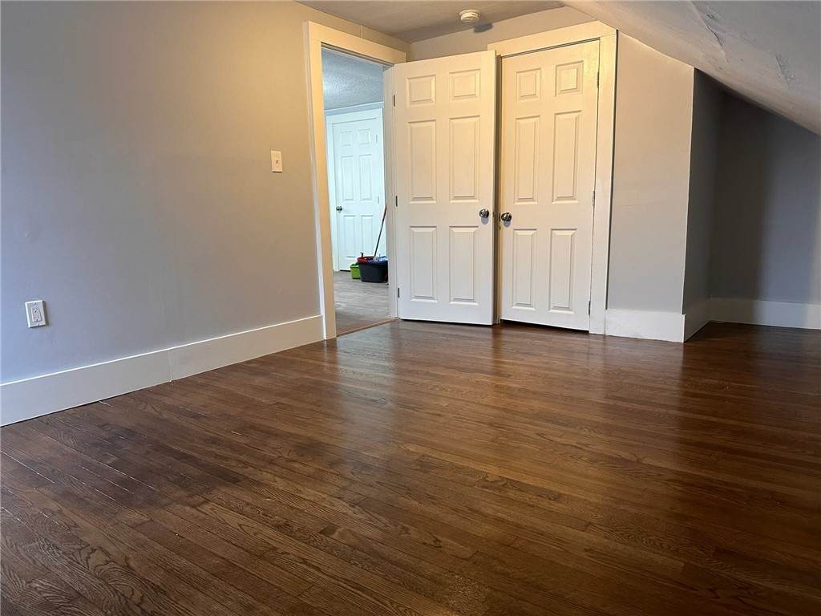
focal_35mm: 24
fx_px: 569
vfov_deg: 56.8
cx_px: 410
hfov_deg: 71.6
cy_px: 308
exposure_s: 1/60
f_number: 1.78
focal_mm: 6.86
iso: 400
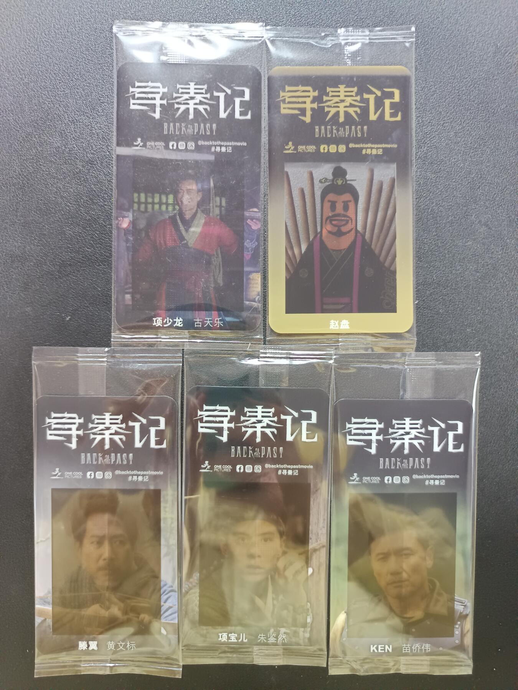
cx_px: 259
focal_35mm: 24
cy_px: 345
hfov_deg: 56.8
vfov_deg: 71.6
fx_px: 479
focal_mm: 5.31
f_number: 1.7
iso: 1479
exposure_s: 1/25
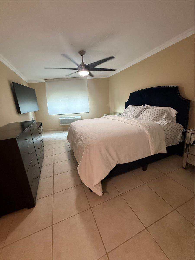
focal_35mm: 14
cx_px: 98
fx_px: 105
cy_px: 130
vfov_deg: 102.1
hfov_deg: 85.7
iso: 400
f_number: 2.2
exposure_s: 1/120
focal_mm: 2.22
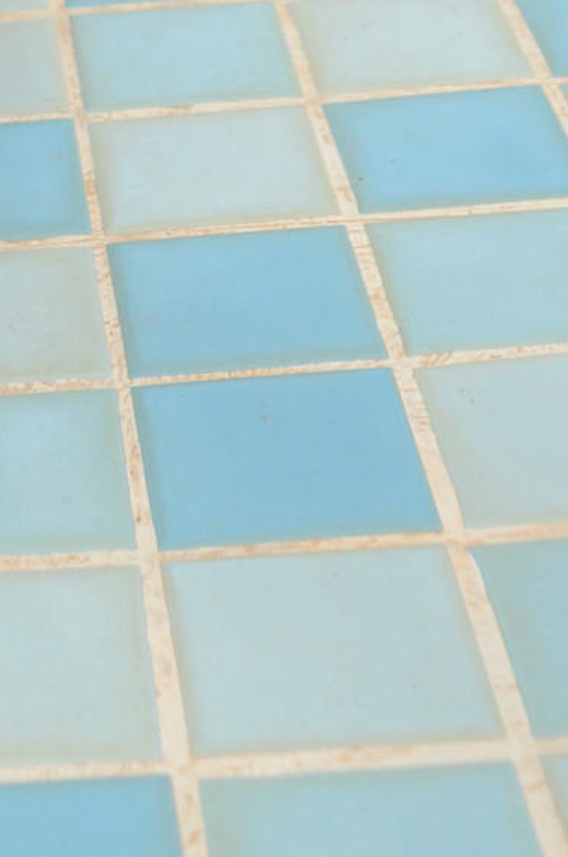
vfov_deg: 15.2
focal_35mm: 117
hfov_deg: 11.0
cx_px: -402
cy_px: -690
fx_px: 2781
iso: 200
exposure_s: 1/200
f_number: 4.5
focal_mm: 18
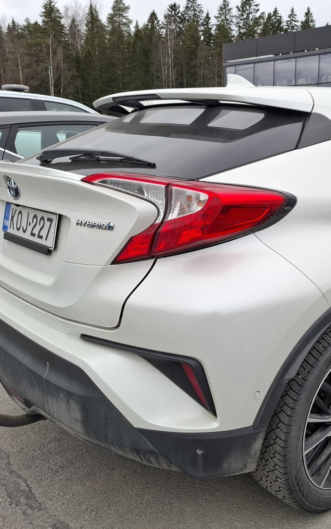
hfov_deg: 36.4
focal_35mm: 33
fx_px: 476
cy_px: 267
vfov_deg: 58.1
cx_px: 284
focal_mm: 5.54
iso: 50
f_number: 1.8
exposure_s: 1/490
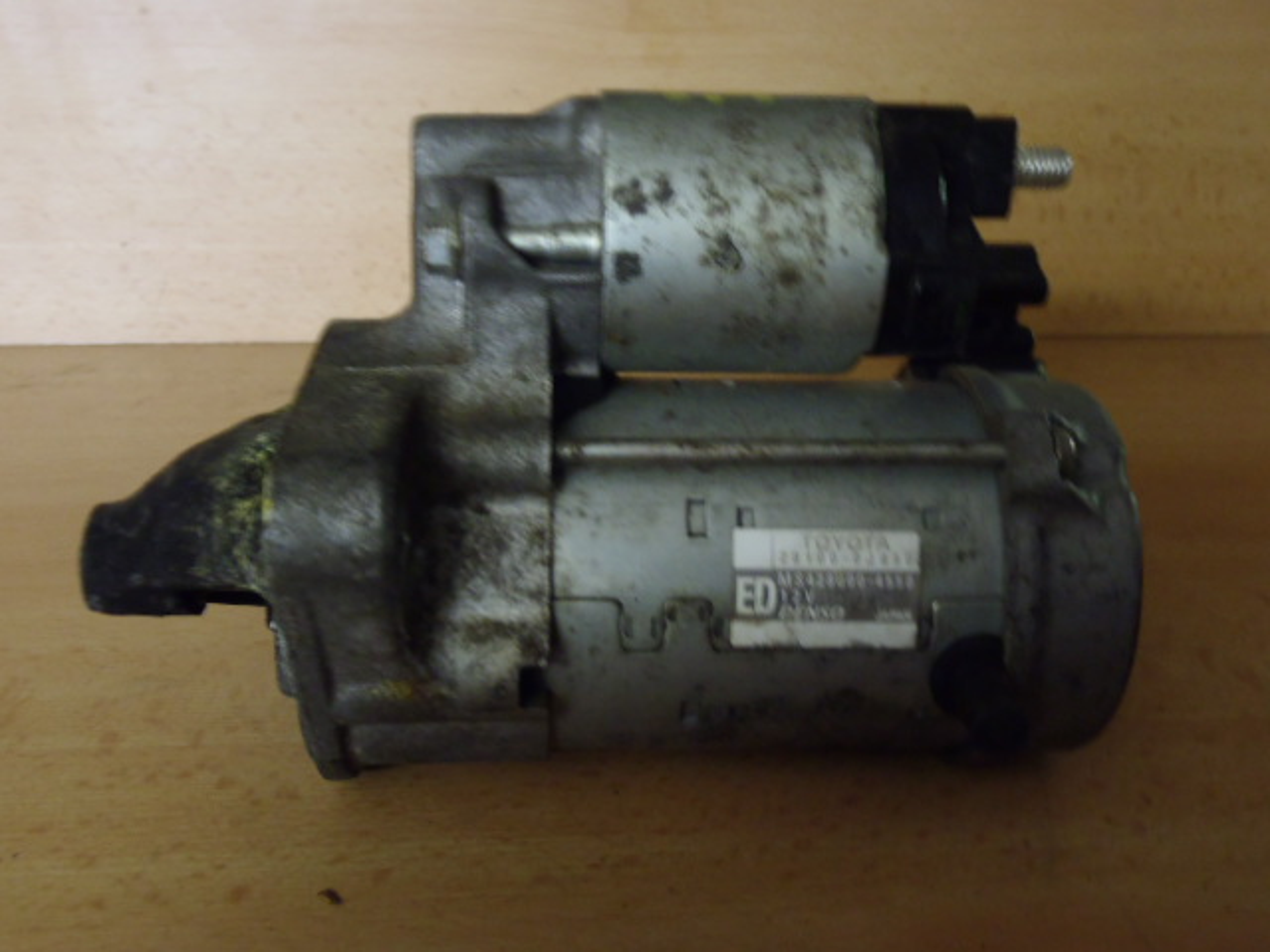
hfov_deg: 50.1
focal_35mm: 37
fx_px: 1357
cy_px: 476
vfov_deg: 38.7
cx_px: 635
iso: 320
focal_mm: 6.64
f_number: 4.7
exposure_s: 1/4
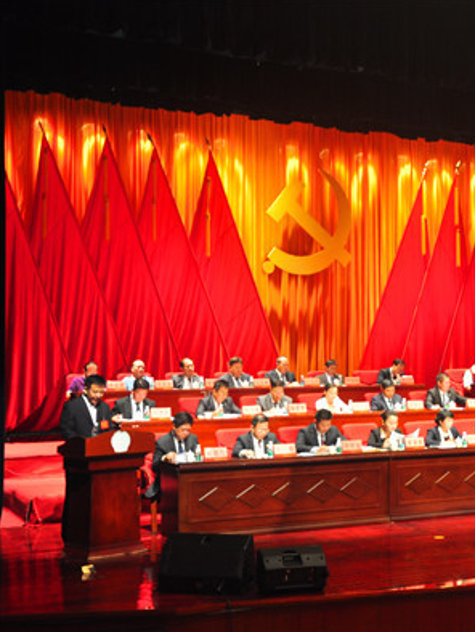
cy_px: 314
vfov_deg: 33.8
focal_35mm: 57
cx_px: 372
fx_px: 1042
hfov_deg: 25.3
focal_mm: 26
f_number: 4
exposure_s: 1/13
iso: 400
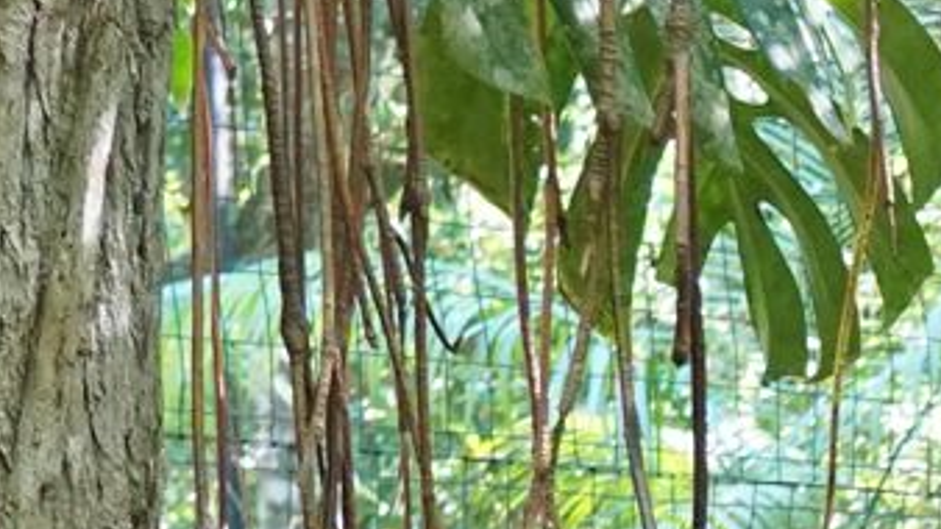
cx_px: 2172
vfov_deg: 5.4
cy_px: 1541
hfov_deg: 9.2
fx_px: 5339
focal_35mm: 214
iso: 3200
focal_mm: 24
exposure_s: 1/160
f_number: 4
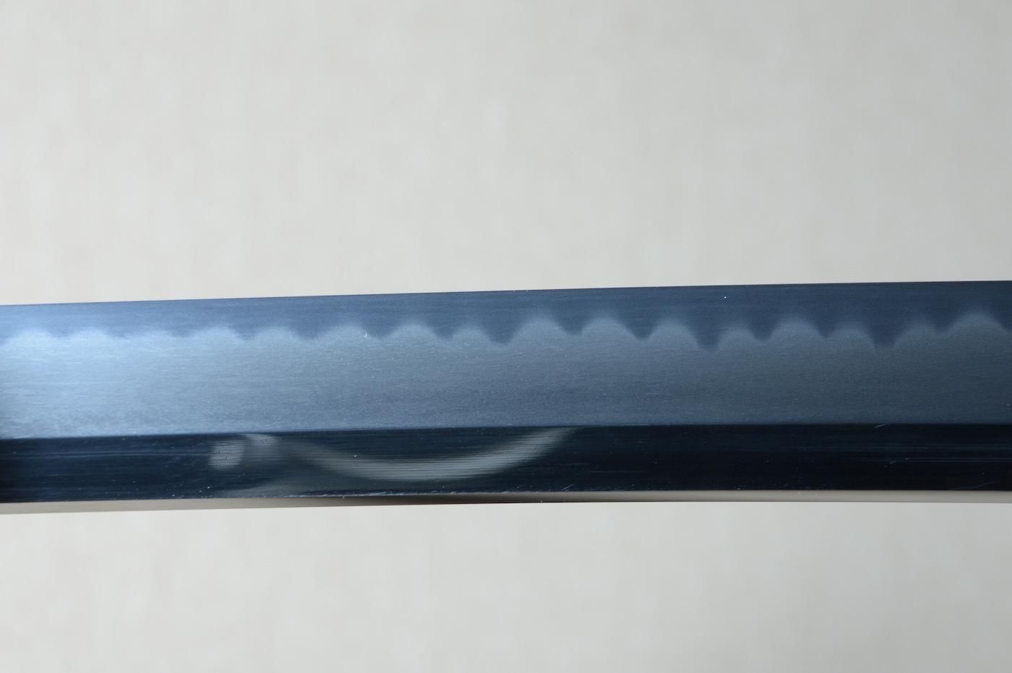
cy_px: 336
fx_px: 4002
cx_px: 506
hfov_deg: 14.4
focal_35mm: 142
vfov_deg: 9.6
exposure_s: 1/2
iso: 400
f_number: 11
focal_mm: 95
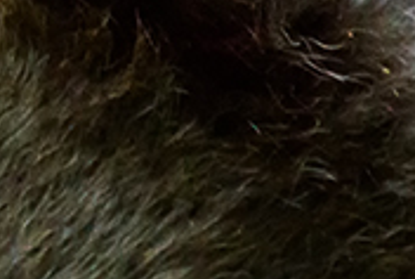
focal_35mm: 4432
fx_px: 51177
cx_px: -309
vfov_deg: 0.3
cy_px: 558
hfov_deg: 0.5
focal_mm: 600
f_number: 6.3
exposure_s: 1/125
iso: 1600
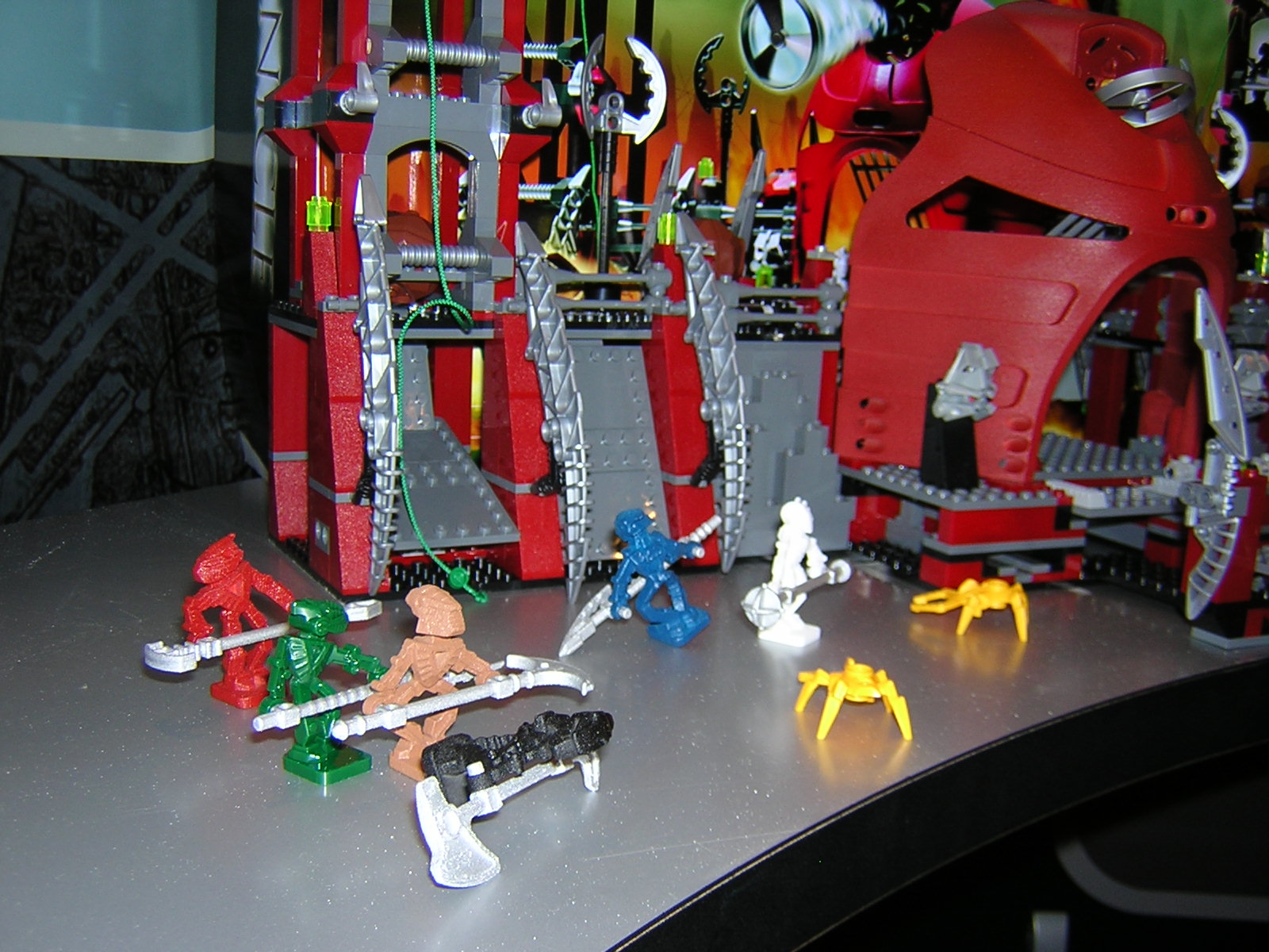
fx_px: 1320
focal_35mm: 36
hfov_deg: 51.4
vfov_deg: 39.7
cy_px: 476
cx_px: 634
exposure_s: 1/60.1
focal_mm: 4.7
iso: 100
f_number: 2.6
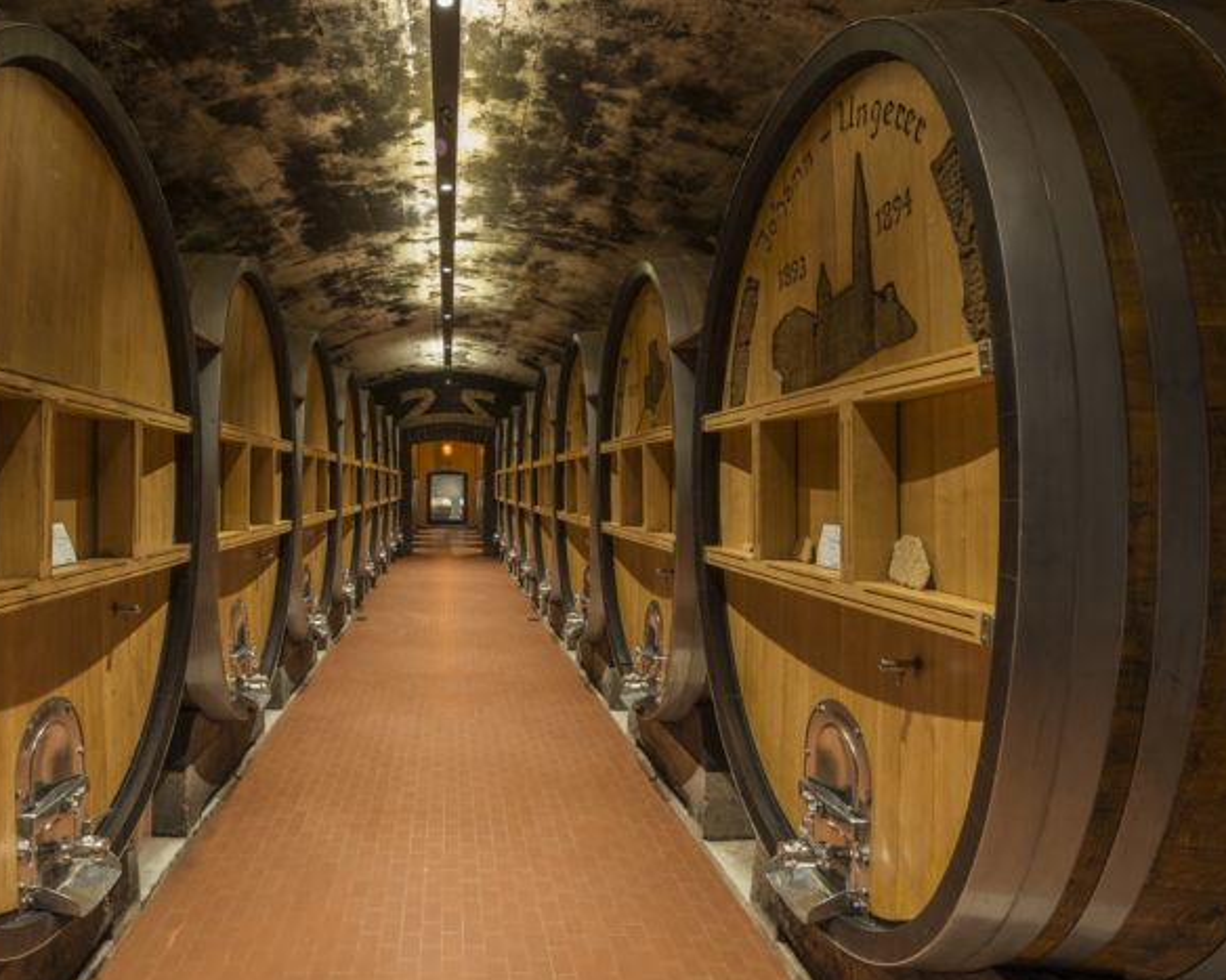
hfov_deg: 75.9
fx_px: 762
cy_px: 469
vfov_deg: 65.5
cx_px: 441
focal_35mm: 21
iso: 200
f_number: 16
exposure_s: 6
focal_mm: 17
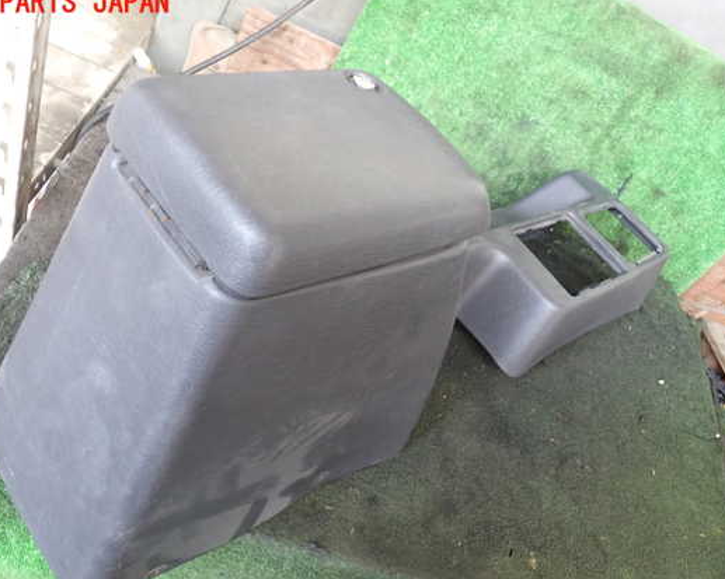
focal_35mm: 34
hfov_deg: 52.8
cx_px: 335
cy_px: 301
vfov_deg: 43.3
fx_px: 729
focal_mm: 5.4
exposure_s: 1/30
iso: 250
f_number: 2.3
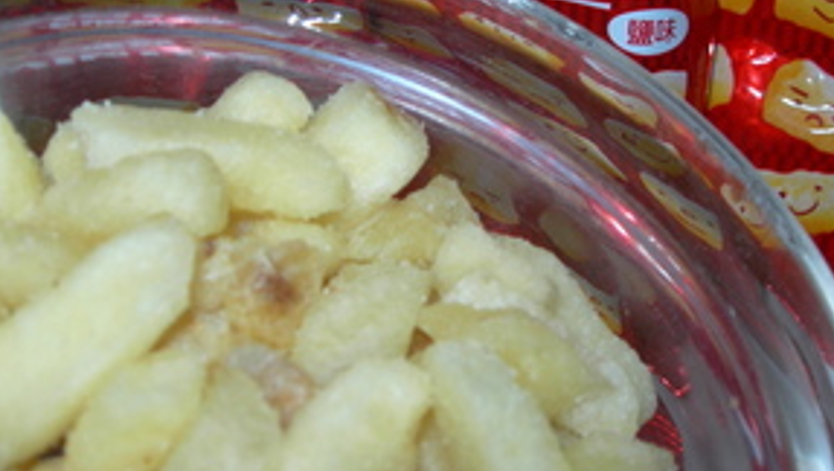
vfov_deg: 16.8
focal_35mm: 72
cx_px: 538
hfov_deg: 29.2
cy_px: 150
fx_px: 1594
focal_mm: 7.8
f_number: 4.8
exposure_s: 1/60.1
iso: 50
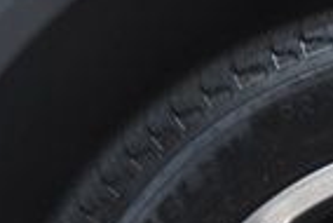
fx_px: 6120
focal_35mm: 661
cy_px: 438
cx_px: 427
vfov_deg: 2.1
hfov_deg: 3.1
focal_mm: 98
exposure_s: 1/250
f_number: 5.6
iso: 400
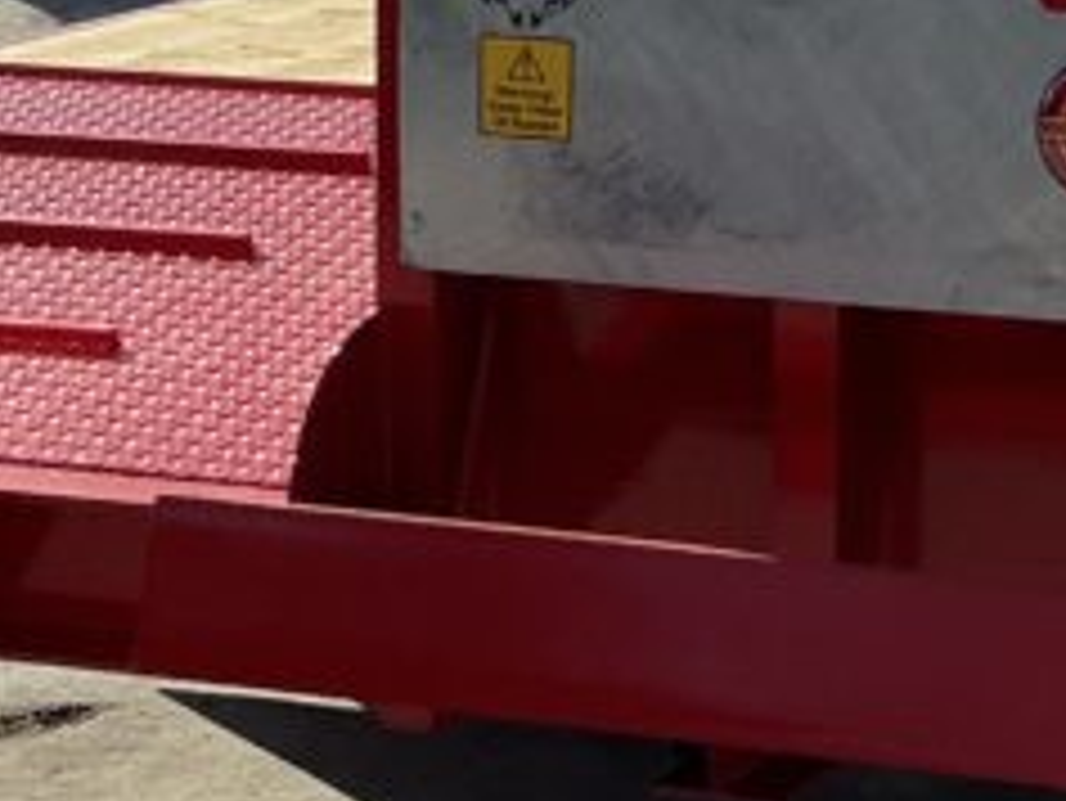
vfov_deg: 12.0
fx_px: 3728
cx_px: 859
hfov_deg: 16.2
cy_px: -162
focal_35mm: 121
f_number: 1.8
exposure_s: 1/2427
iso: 25
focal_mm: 3
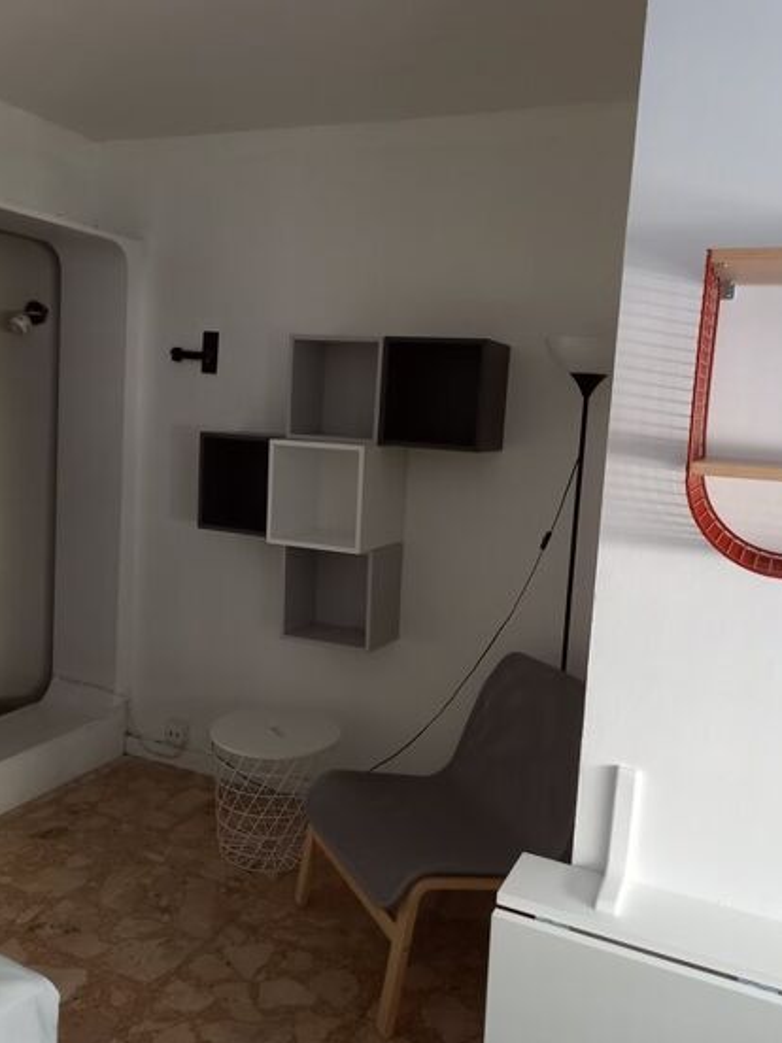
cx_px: 385
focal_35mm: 29
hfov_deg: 48.2
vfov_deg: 61.6
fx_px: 874
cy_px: 499
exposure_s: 1/33.3
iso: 400
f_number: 2
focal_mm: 4.6
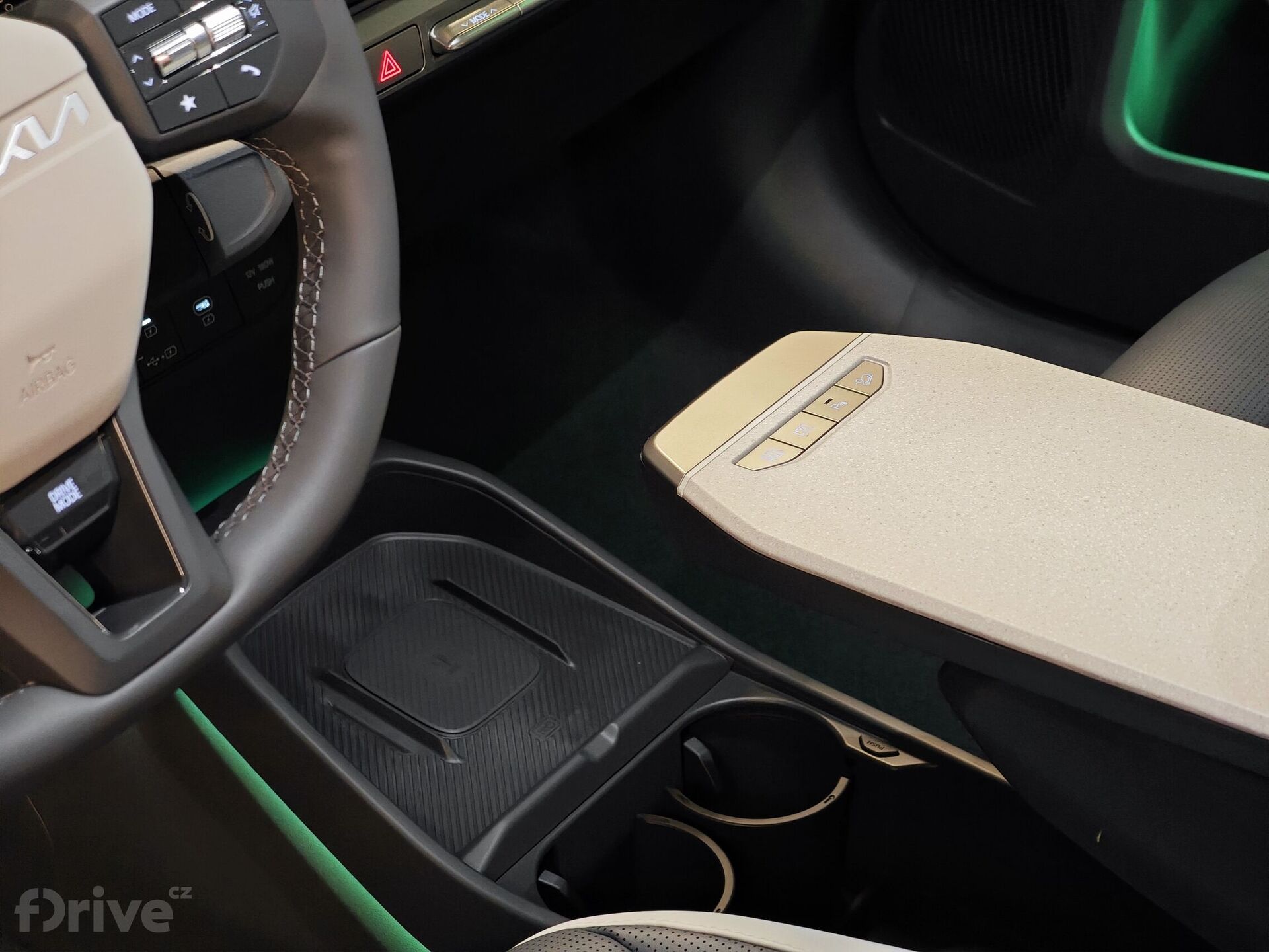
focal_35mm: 75
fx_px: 2749
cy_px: 476
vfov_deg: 19.6
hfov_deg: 26.0
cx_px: 634
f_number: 1.8
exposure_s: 1/40
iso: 800
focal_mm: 12.28
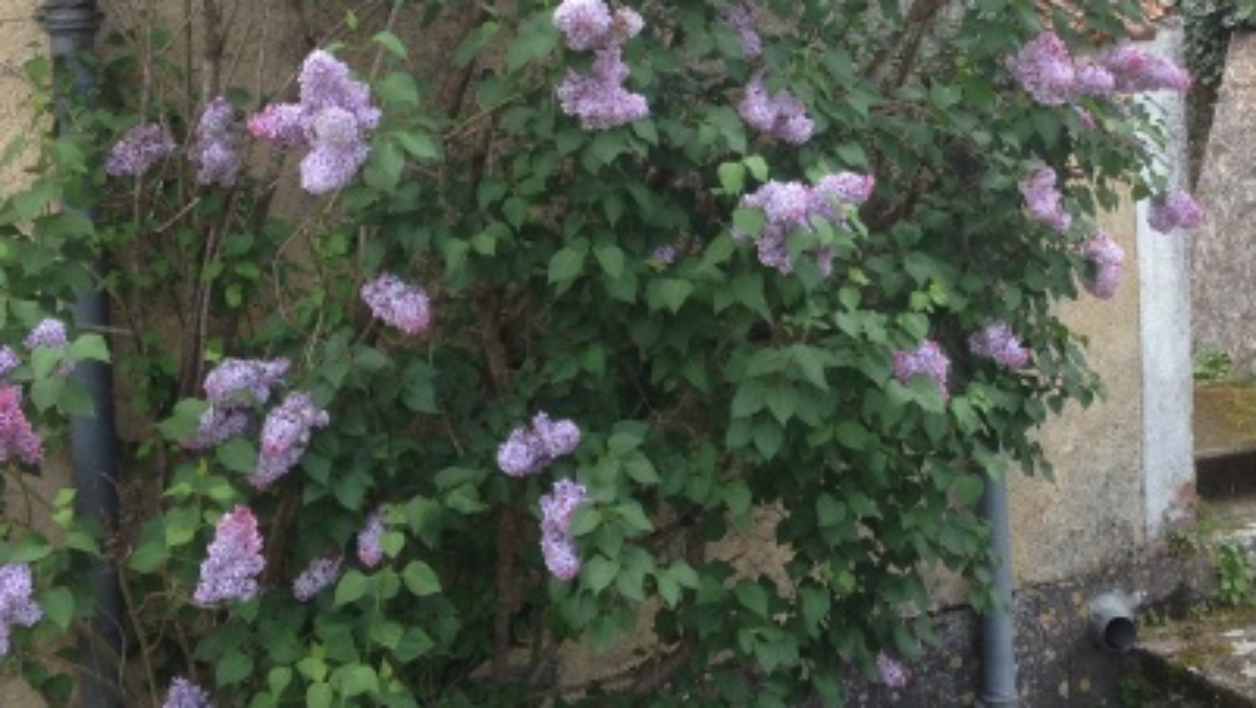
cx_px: 937
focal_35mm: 76
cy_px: 113
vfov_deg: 15.8
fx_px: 2532
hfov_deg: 27.5
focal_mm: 4.28
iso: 50
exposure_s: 1/286
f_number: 2.4
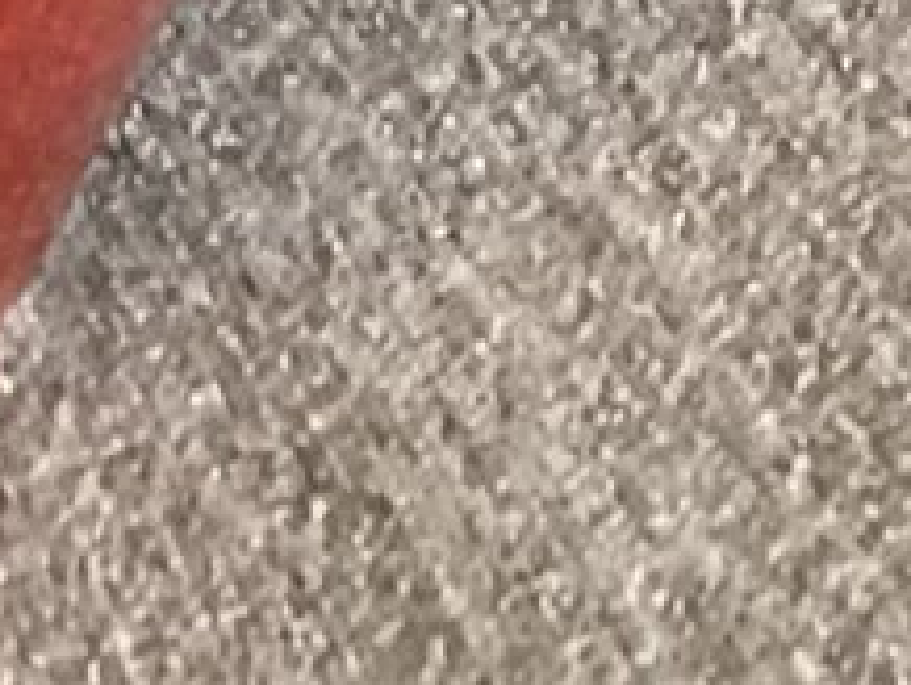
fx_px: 5664
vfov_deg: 6.4
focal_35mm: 215
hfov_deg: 8.4
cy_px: -1351
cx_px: -1302
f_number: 2.4
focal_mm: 3.3
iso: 400
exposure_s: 1/30
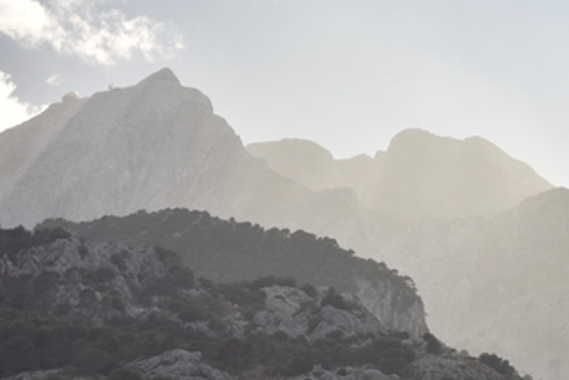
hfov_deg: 7.1
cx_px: 488
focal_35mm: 291
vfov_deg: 4.7
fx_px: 4601
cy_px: 308
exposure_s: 1/800
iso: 200
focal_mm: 85
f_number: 7.1
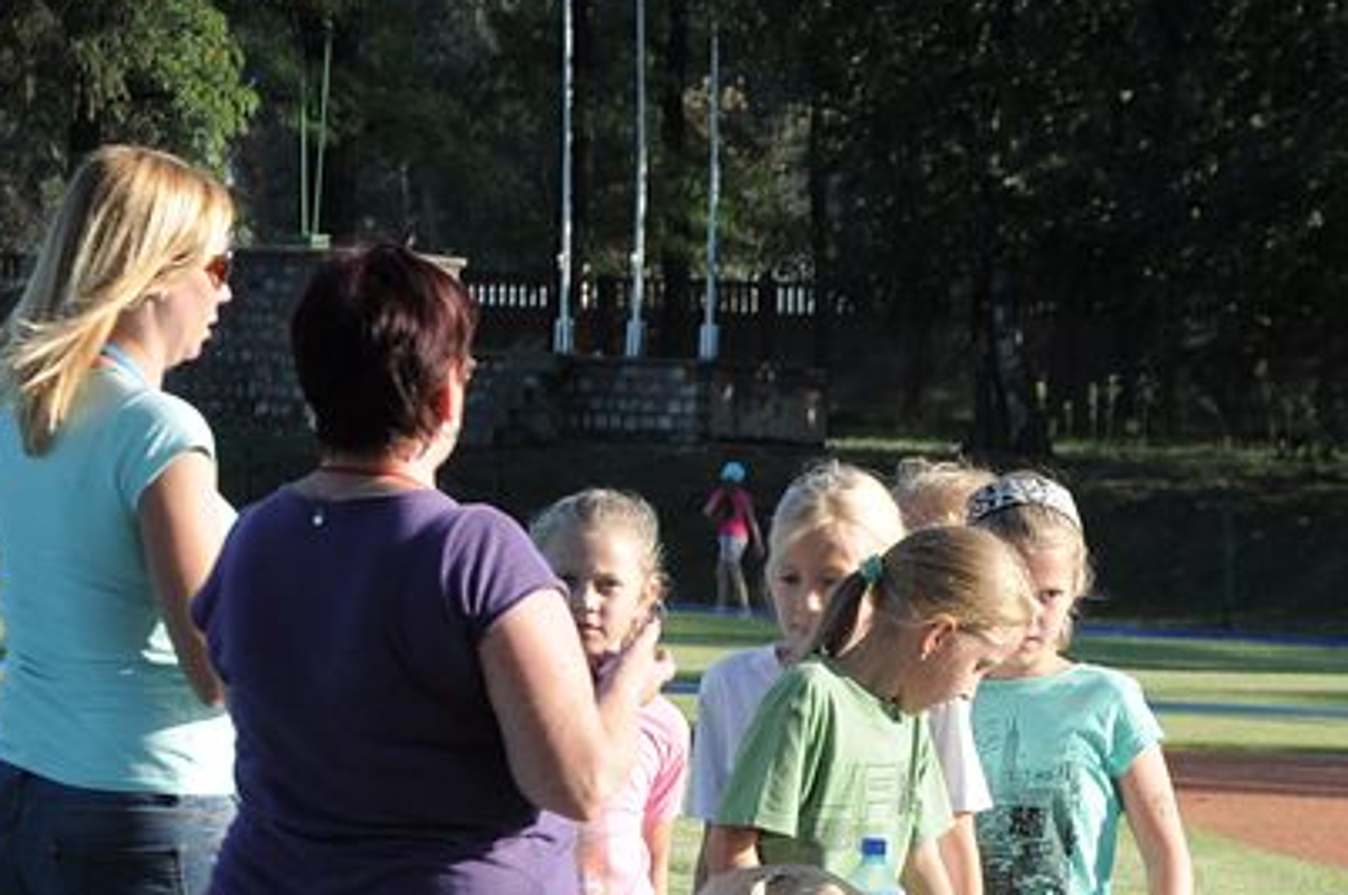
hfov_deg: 8.1
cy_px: 846
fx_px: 9499
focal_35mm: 254
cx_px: 1006
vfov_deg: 5.4
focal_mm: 80
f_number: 7.1
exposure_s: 1/800
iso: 500
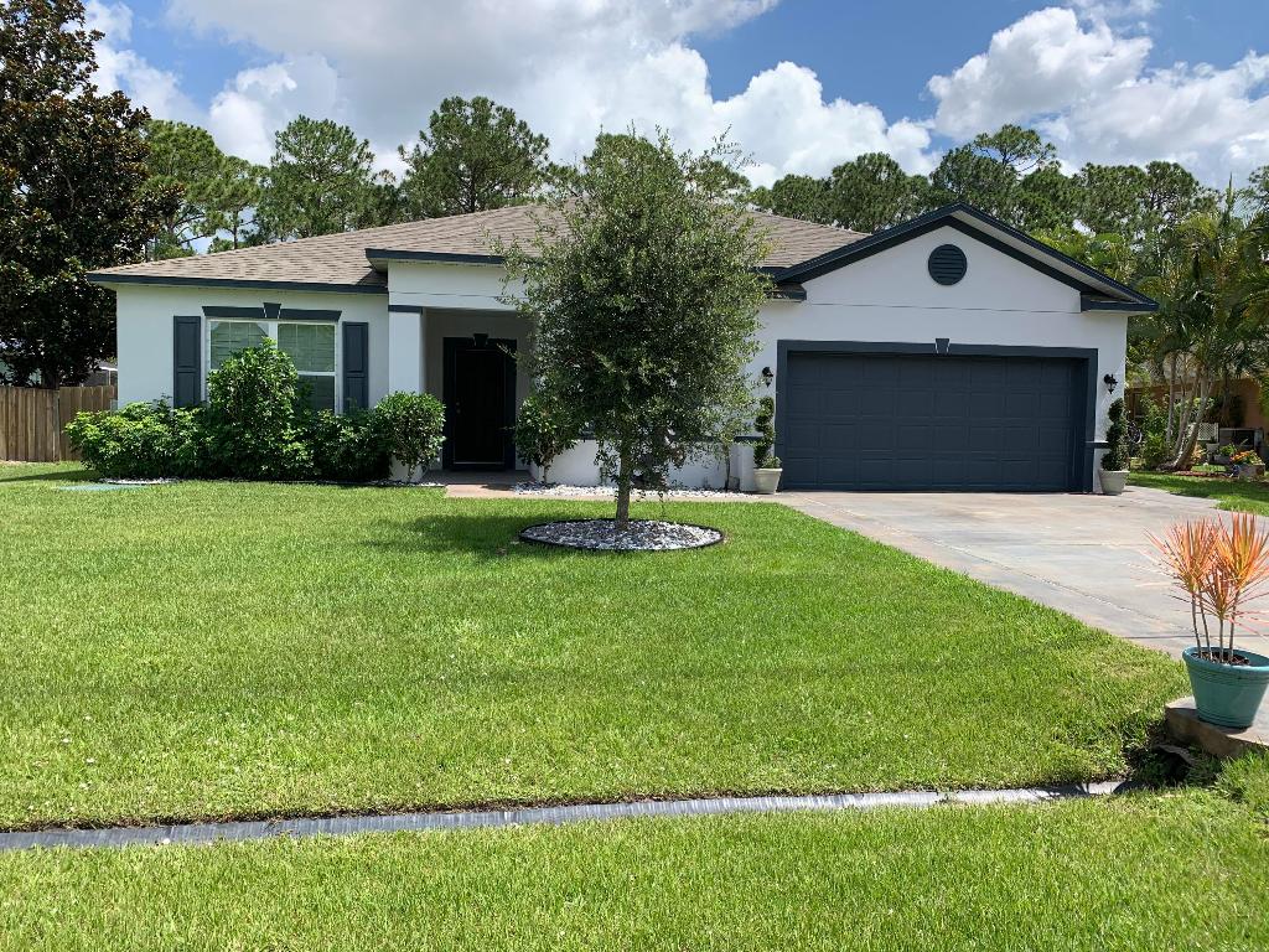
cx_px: 634
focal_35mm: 26
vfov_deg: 53.1
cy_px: 476
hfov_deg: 67.3
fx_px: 953
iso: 25
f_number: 1.8
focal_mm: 4.25
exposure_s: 1/1585
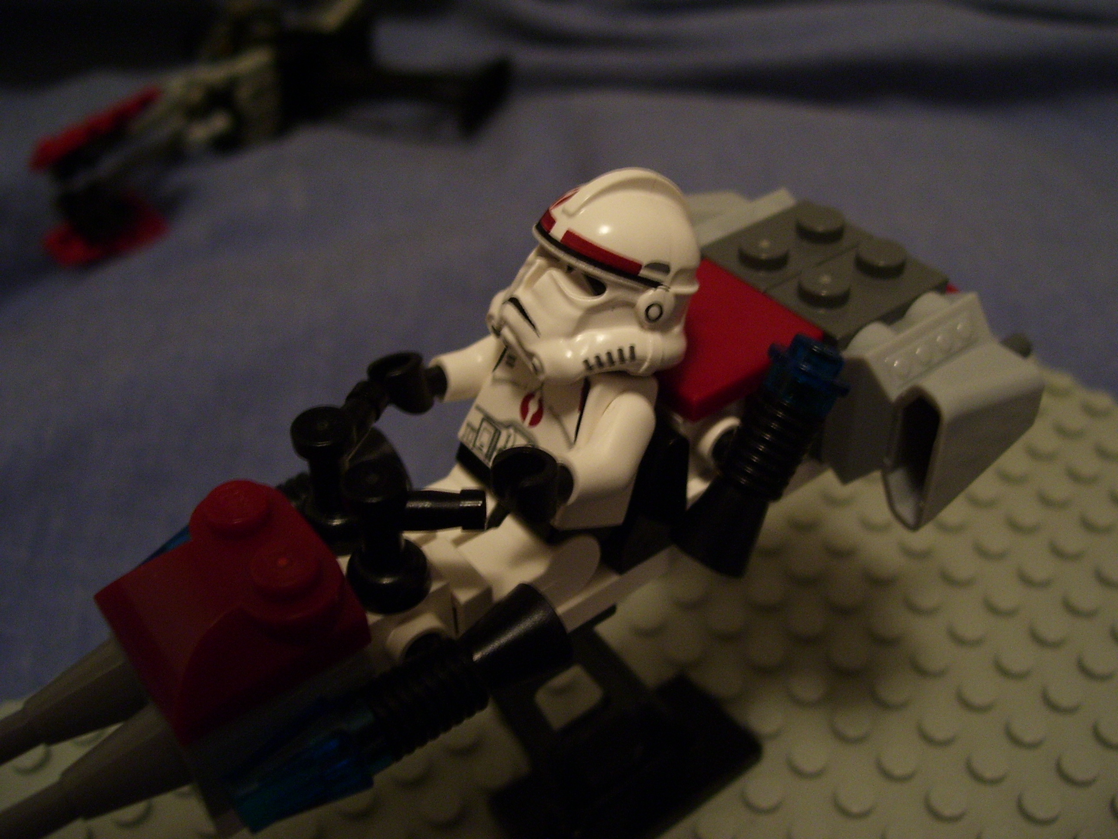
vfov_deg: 38.7
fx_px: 1195
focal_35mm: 37
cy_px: 420
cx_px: 559
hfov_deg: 50.1
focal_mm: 6
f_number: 2.7
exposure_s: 1/8
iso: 160
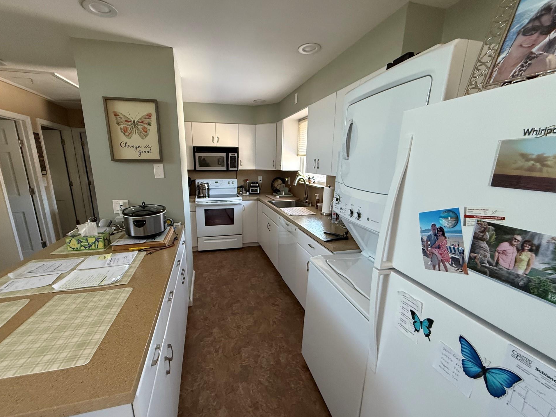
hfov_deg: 98.1
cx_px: 262
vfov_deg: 81.7
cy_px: 218
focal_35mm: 15
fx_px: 241
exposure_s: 1/65
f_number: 2.2
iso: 320
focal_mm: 2.22
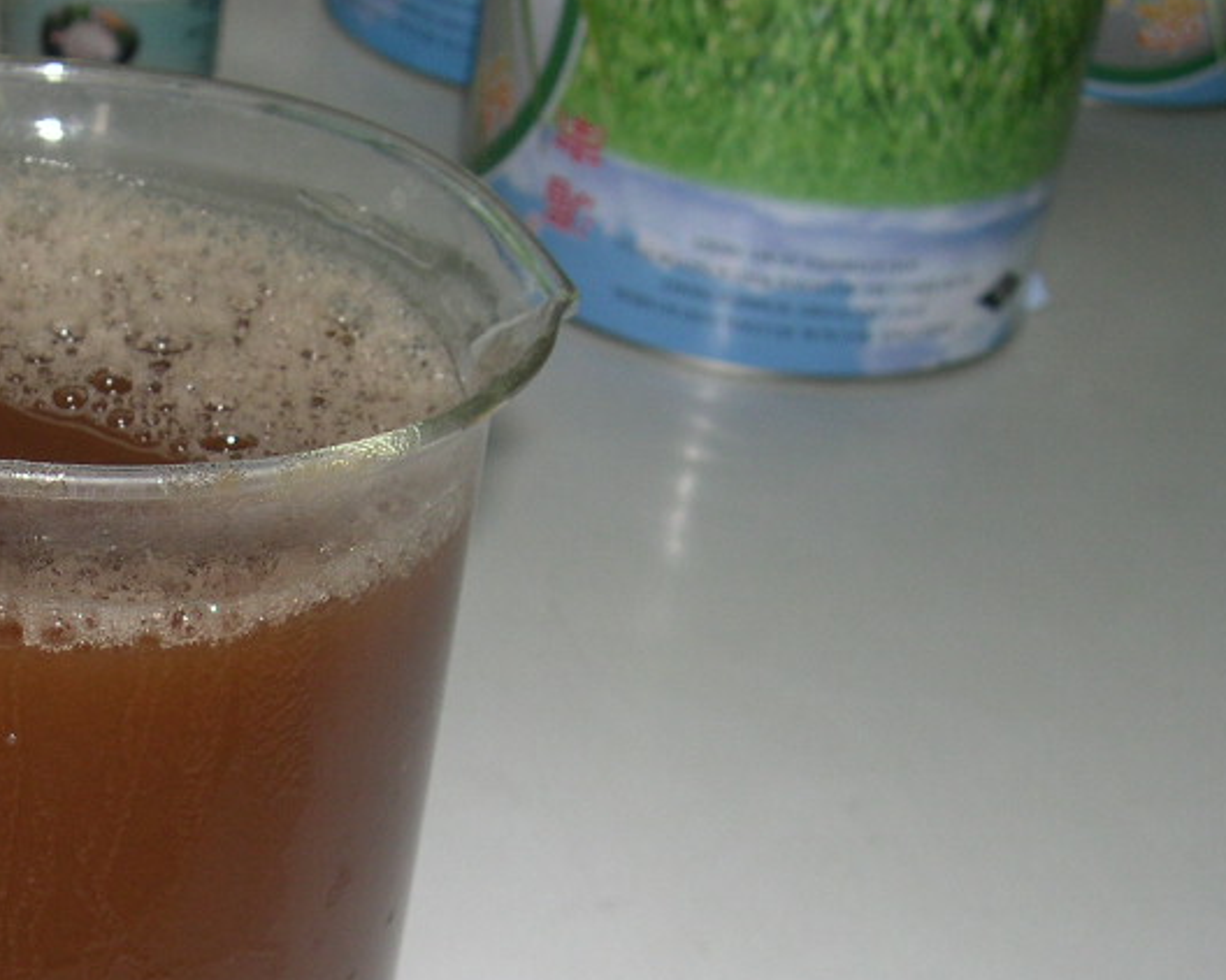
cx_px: 91
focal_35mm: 72
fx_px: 2612
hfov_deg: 25.5
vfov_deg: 21.1
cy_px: 743
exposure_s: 1/30
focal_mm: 8
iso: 100
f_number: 7.6
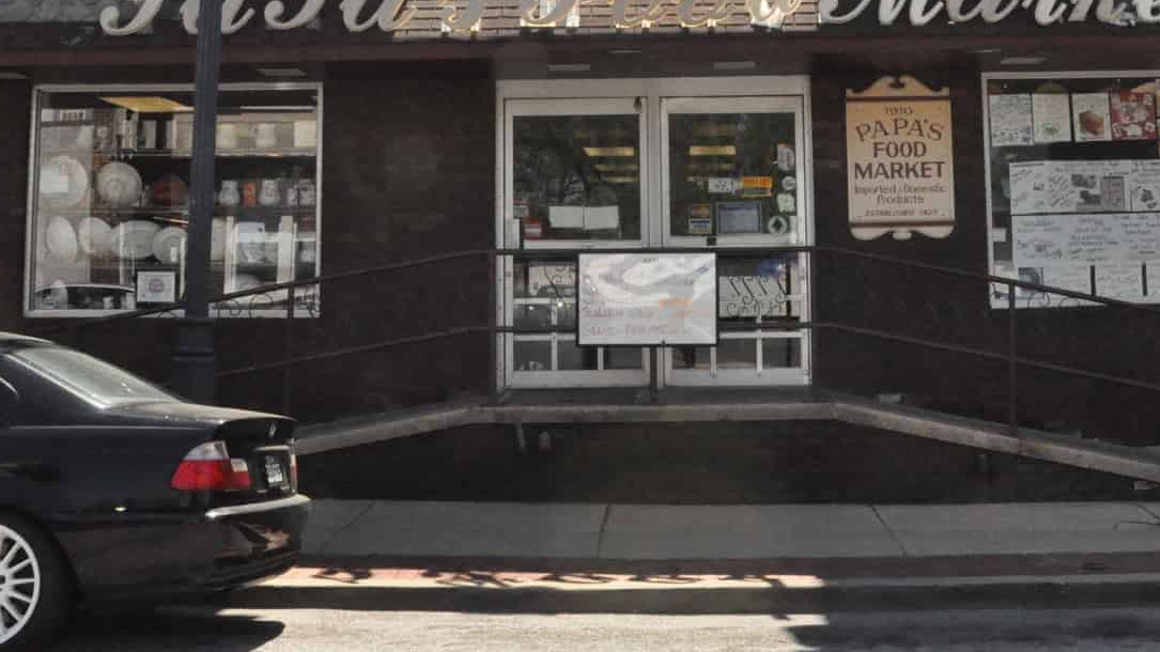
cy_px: 8
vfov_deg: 23.0
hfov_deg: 41.1
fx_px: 1538
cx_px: 710
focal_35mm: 50
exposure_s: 1/1000
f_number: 16
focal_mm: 18
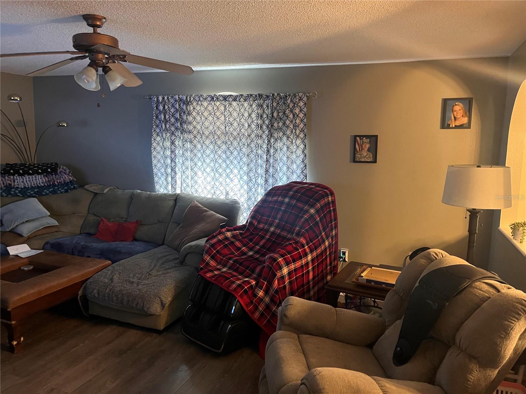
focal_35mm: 26
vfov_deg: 53.1
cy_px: 197
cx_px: 263
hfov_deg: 67.3
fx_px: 395
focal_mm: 5.1
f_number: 1.6
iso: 640
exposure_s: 1/40
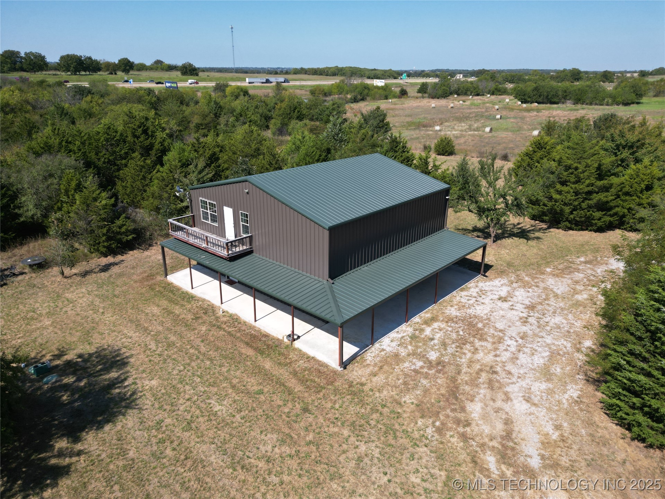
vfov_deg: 56.8
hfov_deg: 71.6
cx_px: 332
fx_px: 461
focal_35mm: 24
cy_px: 250
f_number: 1.7
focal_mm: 6.72
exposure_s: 1/2500
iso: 100
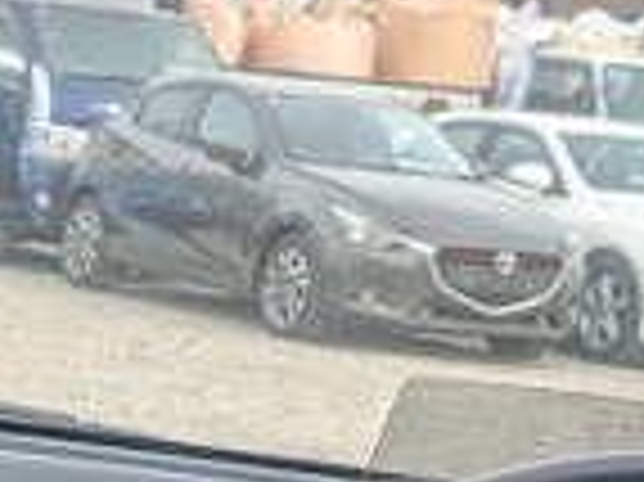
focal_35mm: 140
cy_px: 559
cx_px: -223
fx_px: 2602
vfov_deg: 10.4
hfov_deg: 13.5
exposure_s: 1/799
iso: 45
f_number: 1.89
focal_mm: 5.43
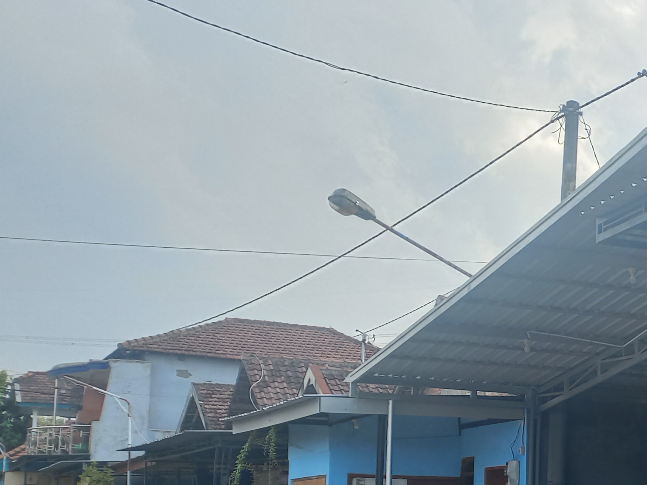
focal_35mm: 66
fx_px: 1234
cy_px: 421
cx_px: 795
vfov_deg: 21.8
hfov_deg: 26.0
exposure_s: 1/138
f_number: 1.8
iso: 25
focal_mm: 4.6
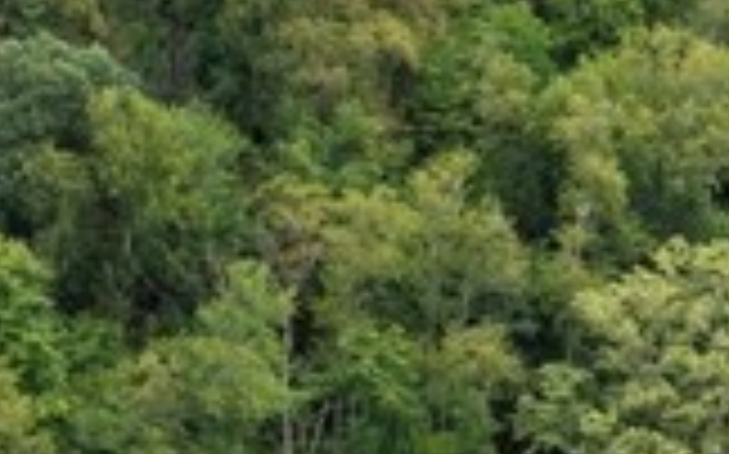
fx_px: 3792
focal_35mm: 191
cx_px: 900
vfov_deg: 6.8
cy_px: 465
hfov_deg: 10.8
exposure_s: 1/200
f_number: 5
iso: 100
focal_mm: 10.26
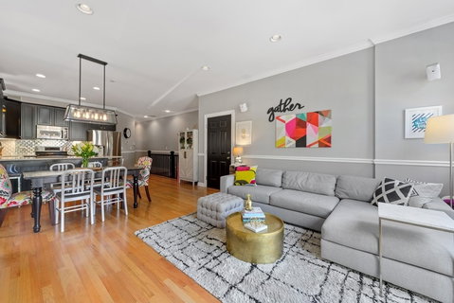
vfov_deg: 81.3
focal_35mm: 14
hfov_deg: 104.2
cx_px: 227
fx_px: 177
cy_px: 152
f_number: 8
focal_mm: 14
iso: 100
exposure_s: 1.3
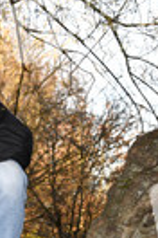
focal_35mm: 145
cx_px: -65
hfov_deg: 9.3
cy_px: 292
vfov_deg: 13.7
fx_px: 955
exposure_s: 1/125
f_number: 8
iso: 320
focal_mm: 48
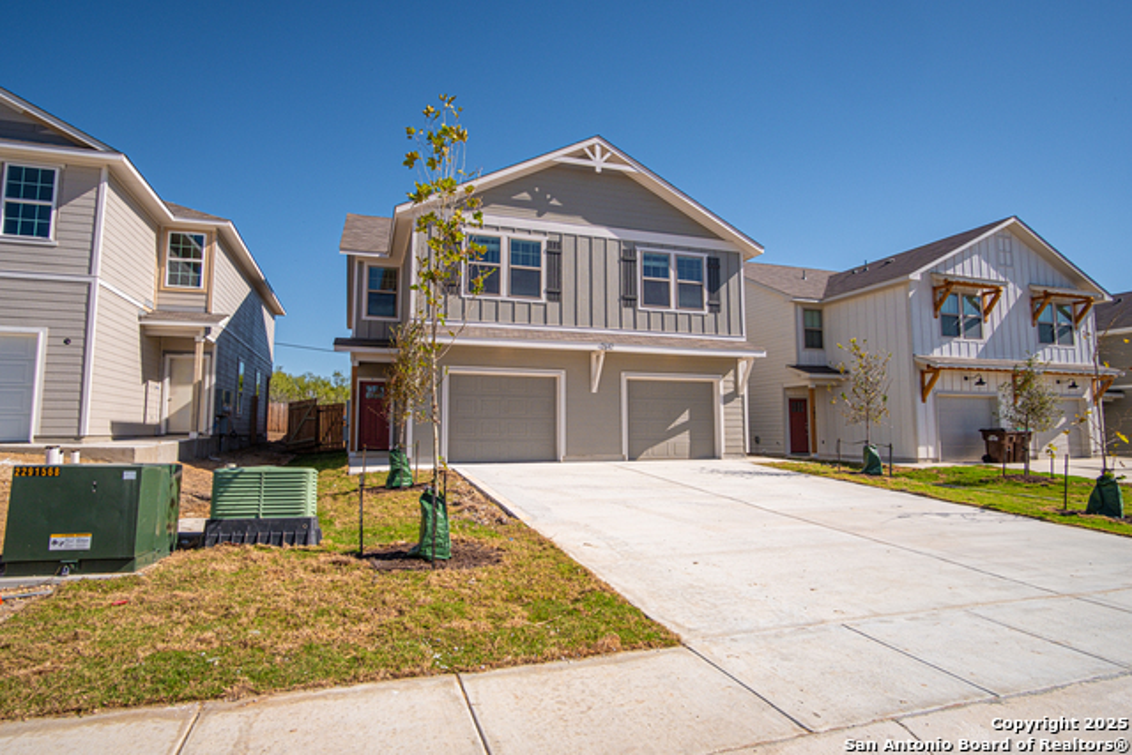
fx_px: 566
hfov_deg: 90.0
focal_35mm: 18
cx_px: 566
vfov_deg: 67.4
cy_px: 378
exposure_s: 1/500
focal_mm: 12
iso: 200
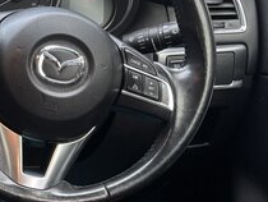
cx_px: -165
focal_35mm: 99
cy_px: 120
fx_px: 767
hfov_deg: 17.3
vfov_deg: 15.0
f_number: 1.6
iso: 125
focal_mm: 5.96
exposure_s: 1/68
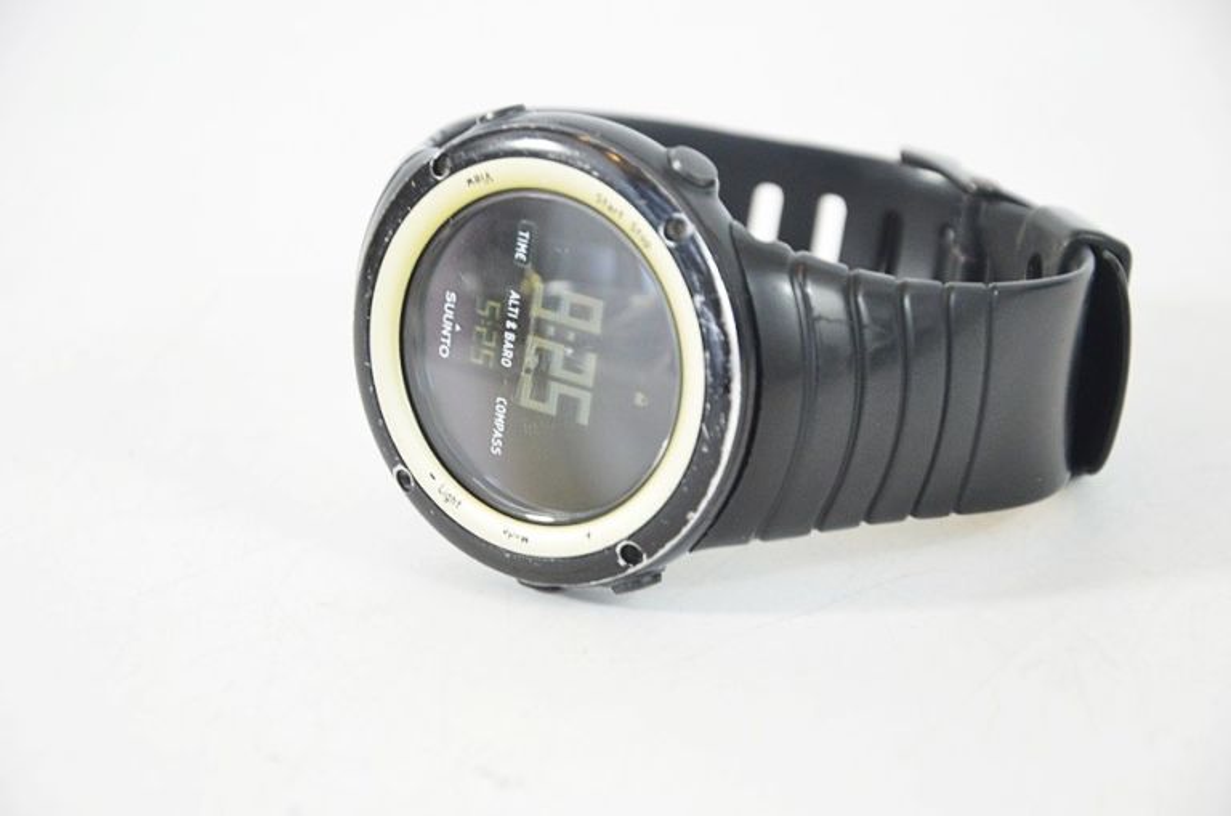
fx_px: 5376
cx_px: 616
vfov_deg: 8.7
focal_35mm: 158
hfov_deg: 13.1
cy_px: 408
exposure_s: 1/80
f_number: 5.6
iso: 1600
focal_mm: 105
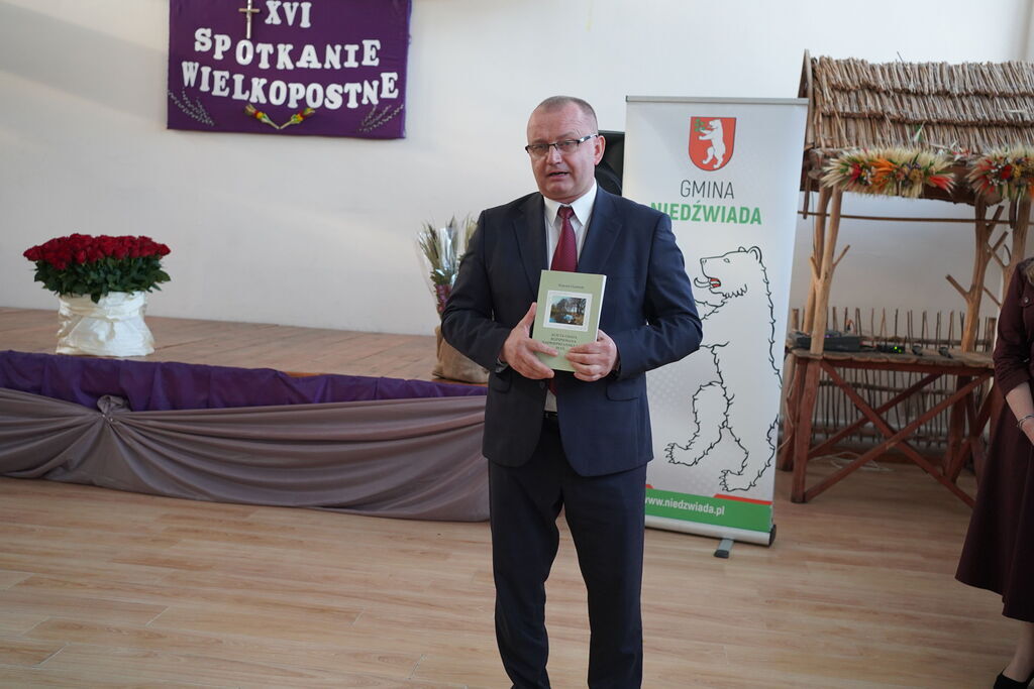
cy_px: 344
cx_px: 517
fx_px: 1005
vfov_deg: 37.9
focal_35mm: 35
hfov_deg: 54.4
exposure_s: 1/160
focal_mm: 35
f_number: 4
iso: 2500
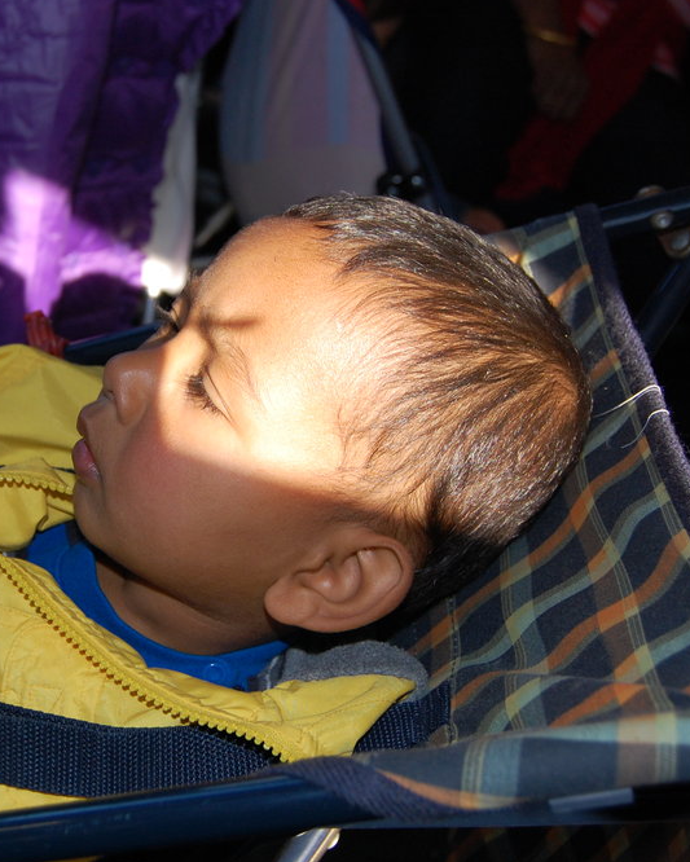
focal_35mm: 50
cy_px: 437
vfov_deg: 37.5
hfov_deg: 30.2
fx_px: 1269
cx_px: 230
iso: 400
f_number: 5
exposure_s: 1/500
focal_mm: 23
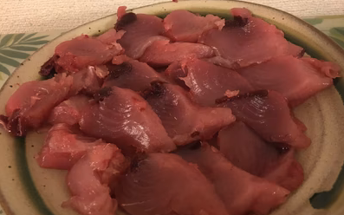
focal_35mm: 31
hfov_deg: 61.2
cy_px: 108
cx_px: 172
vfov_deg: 40.6
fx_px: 291
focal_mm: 4.15
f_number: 2.2
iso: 250
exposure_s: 1/15
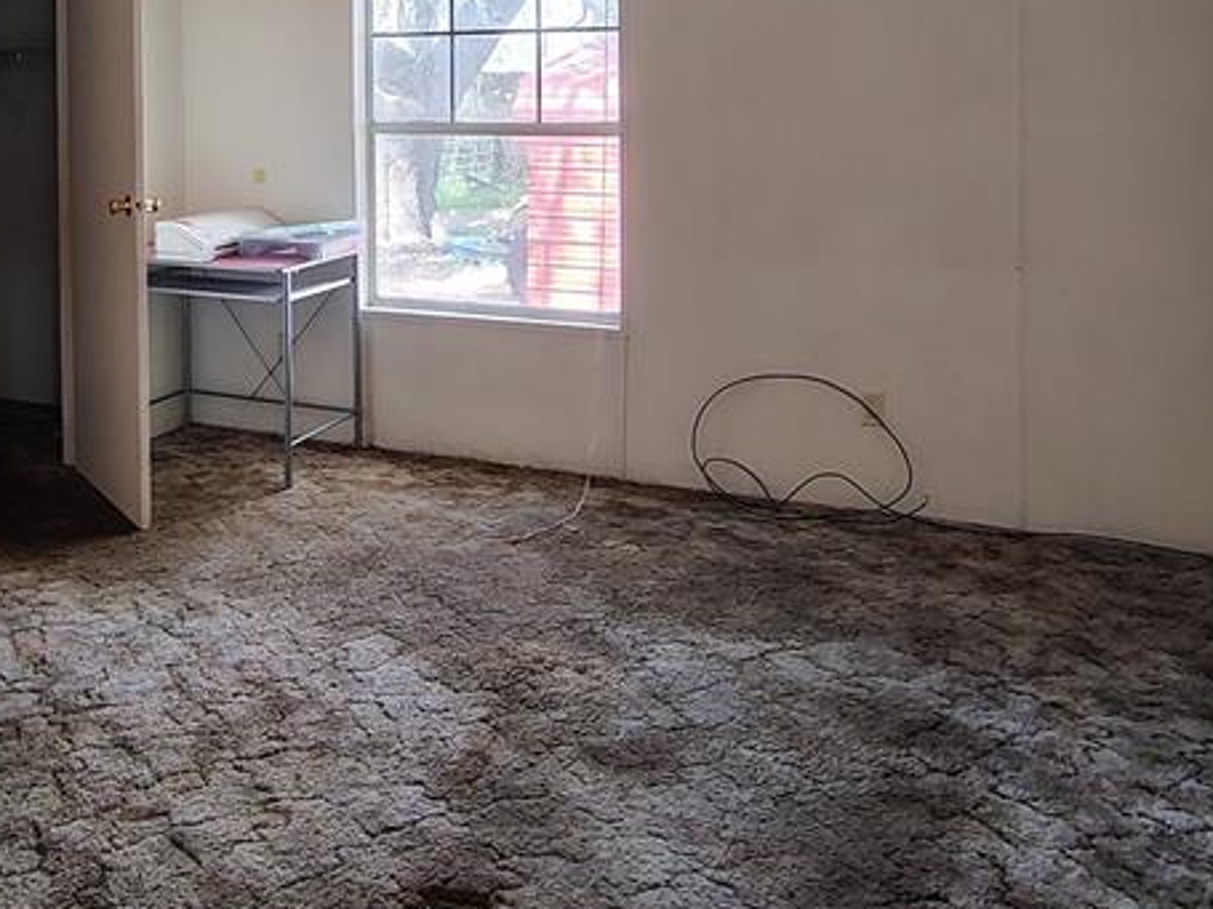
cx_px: 435
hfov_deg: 50.7
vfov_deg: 37.2
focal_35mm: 36
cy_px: 96
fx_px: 1261
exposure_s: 1/40
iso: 422
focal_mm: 2.13
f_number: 2.2
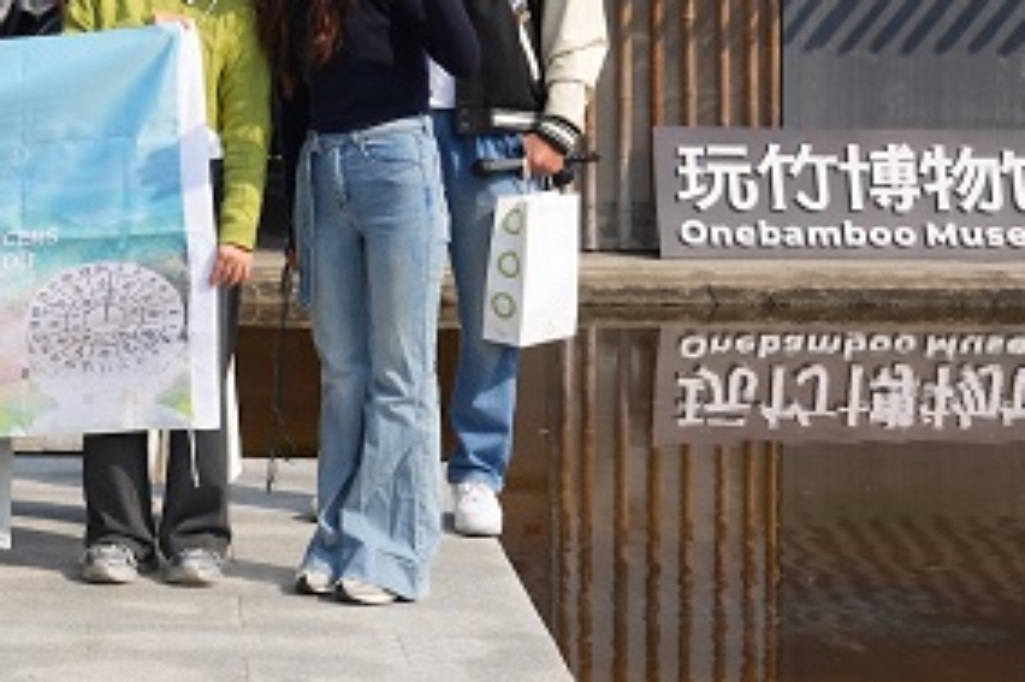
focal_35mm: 116
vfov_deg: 11.7
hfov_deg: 17.1
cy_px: 32
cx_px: -115
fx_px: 3301
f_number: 7.1
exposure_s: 1/320
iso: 100
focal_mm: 47
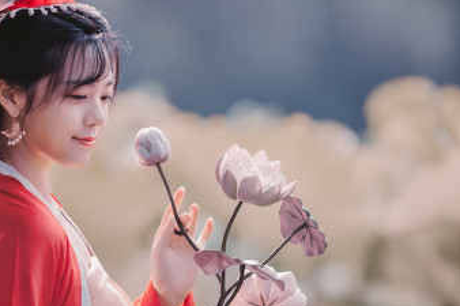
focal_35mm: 379
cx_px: 161
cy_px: 190
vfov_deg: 3.6
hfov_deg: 5.4
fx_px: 4840
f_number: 2
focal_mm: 200
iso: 100
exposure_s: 1/500
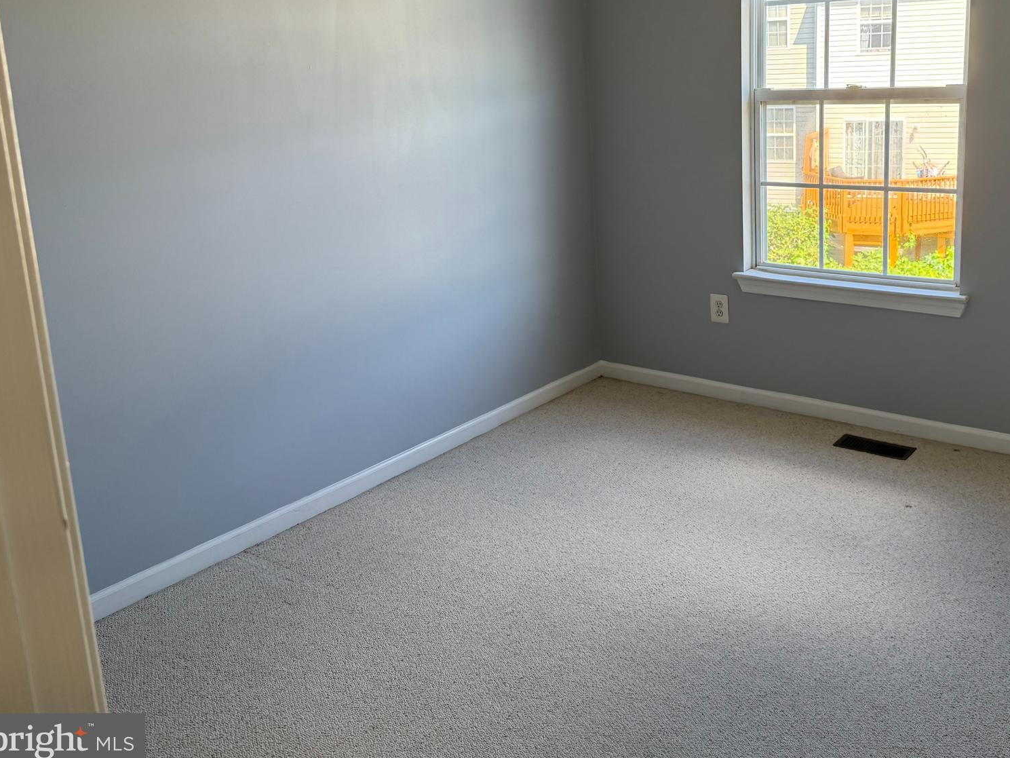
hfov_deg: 54.3
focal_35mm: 33
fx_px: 963
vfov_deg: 42.3
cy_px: 248
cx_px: 670
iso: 125
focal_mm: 6.76
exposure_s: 1/241
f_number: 1.78
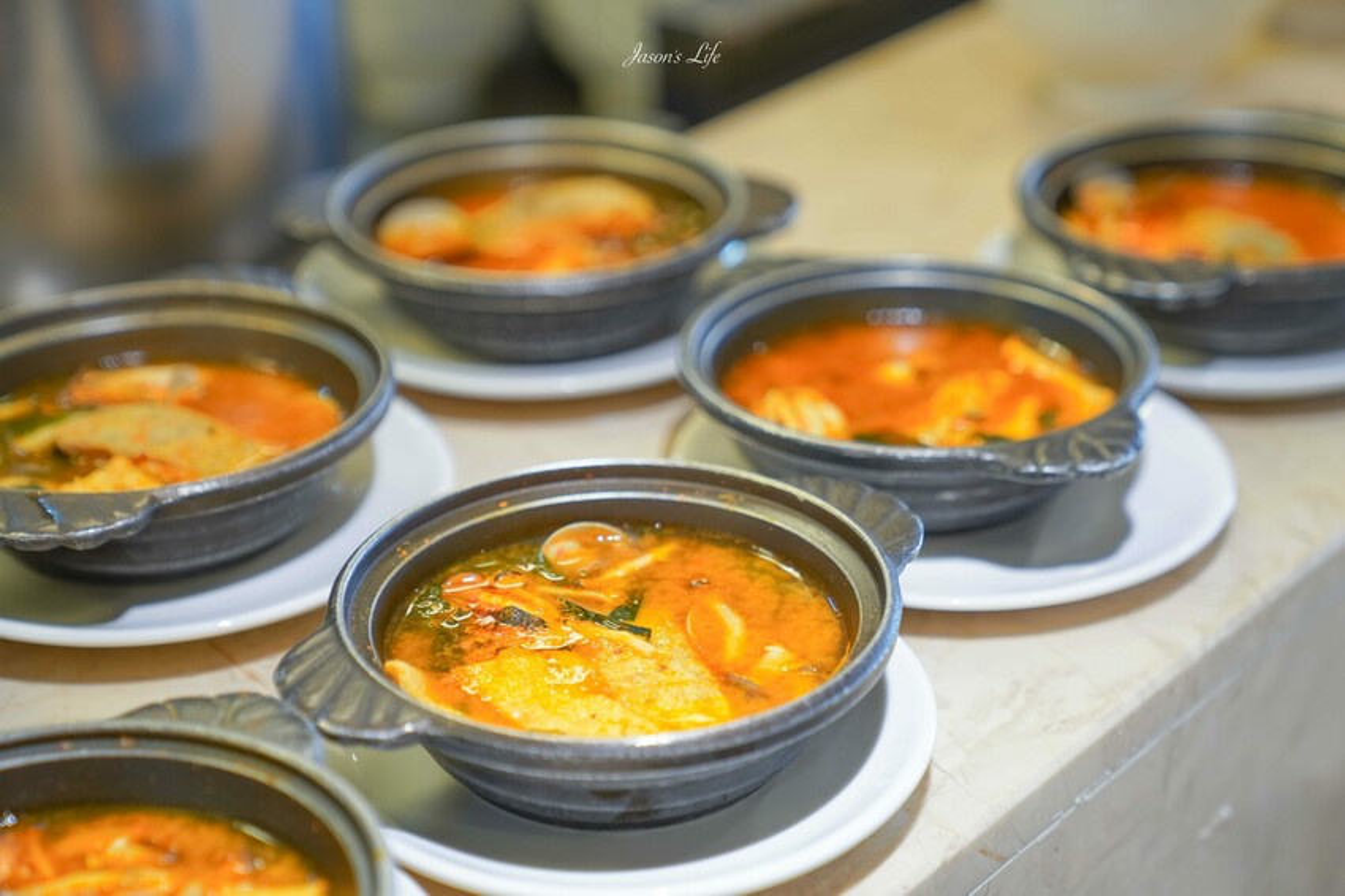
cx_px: 672
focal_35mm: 70
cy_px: 448
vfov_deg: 19.4
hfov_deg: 28.9
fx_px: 2614
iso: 500
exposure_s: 1/80
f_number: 2.8
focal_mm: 70
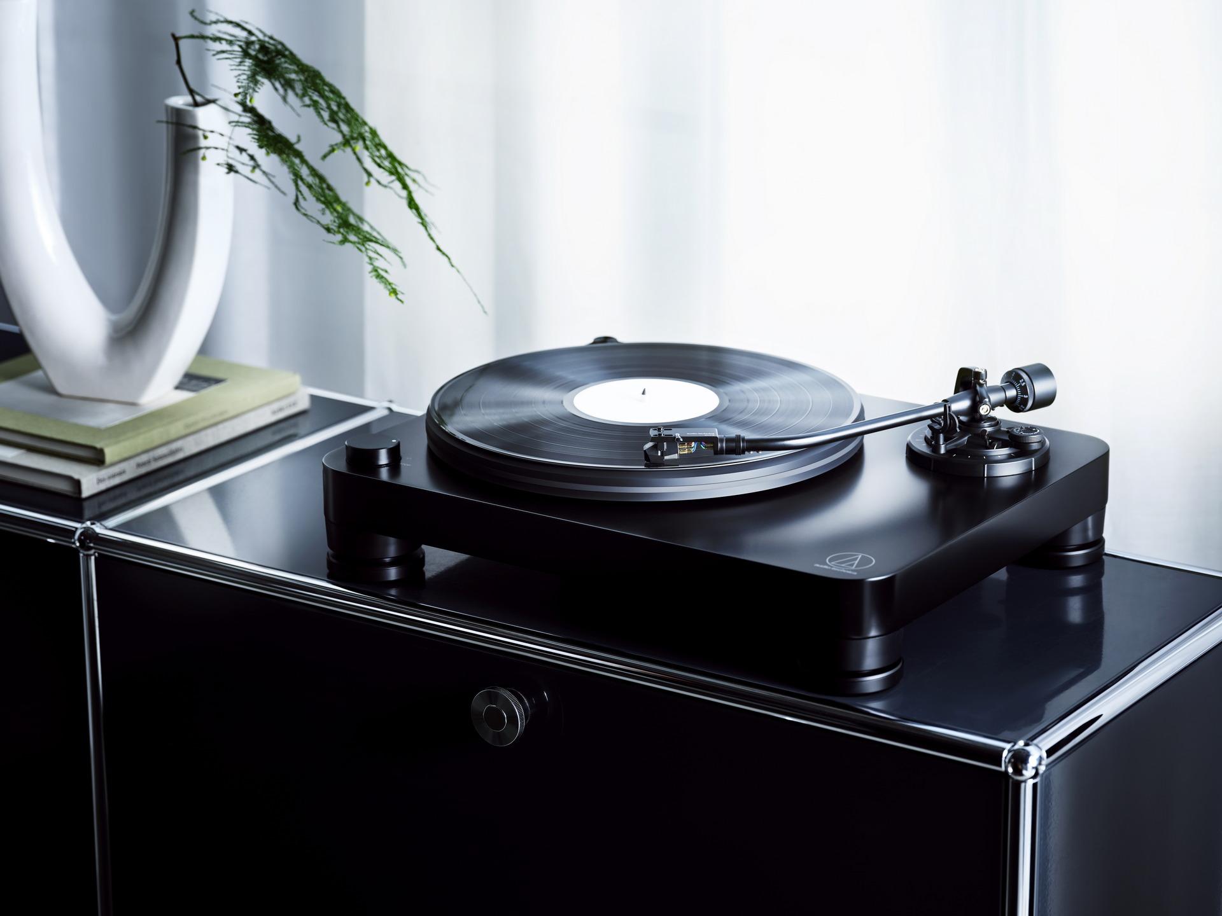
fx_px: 3354
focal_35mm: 95
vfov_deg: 15.6
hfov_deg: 20.7
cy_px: 458
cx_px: 611
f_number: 5.6
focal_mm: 120
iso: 400
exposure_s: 1/25
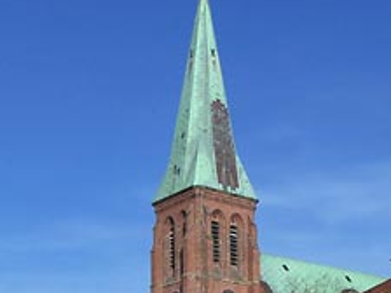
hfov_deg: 26.9
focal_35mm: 72
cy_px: 182
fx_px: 813
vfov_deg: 20.4
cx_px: 257
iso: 64
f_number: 4
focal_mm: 6.3
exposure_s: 1/800
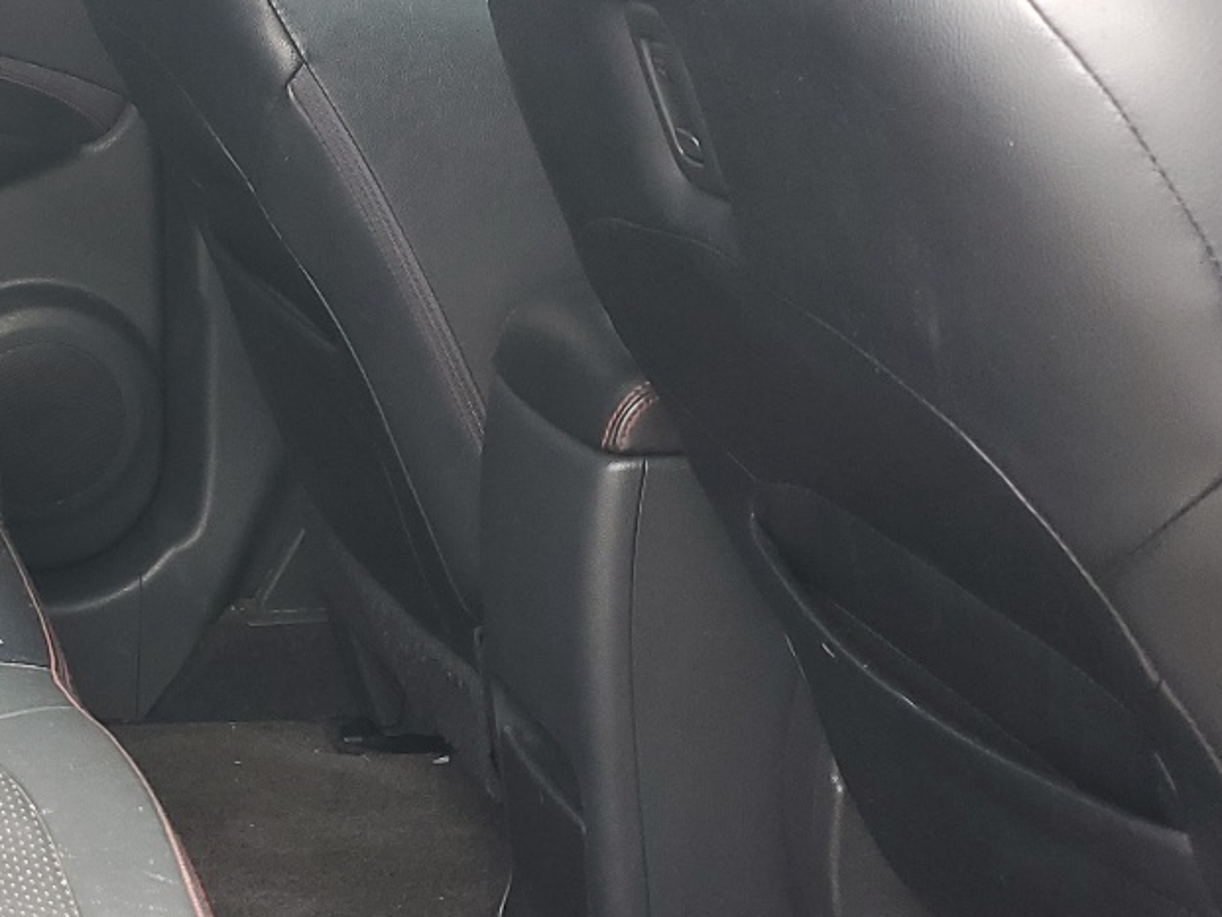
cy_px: 445
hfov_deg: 26.4
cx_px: -159
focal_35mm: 67
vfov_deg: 21.9
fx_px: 2366
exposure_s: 1/60.2
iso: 72
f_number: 1.5
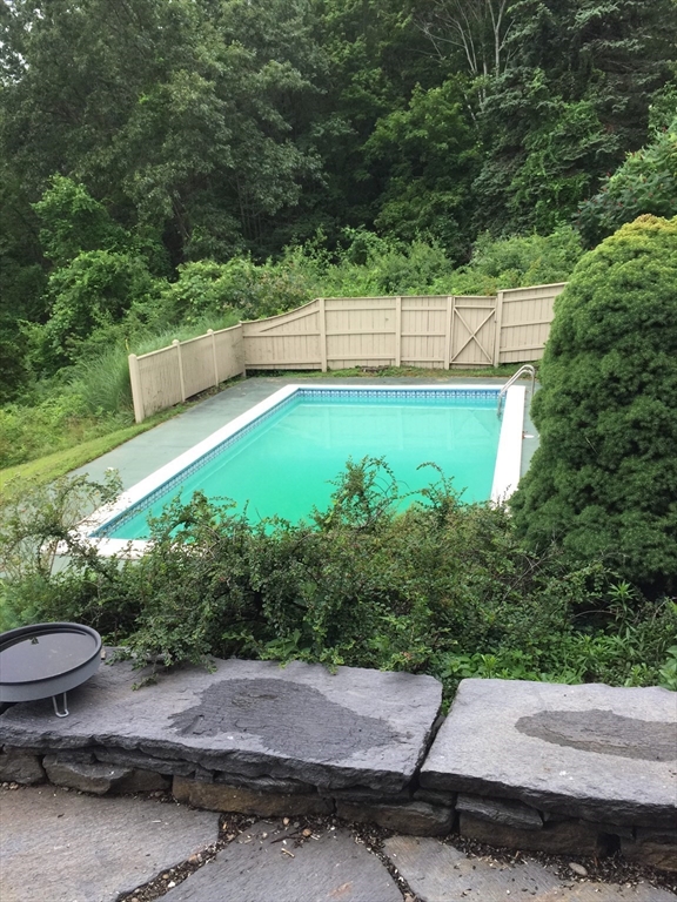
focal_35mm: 29
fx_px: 756
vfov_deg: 61.7
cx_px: 338
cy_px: 451
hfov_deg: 48.2
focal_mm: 4.15
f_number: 2.2
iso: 32
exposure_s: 1/40
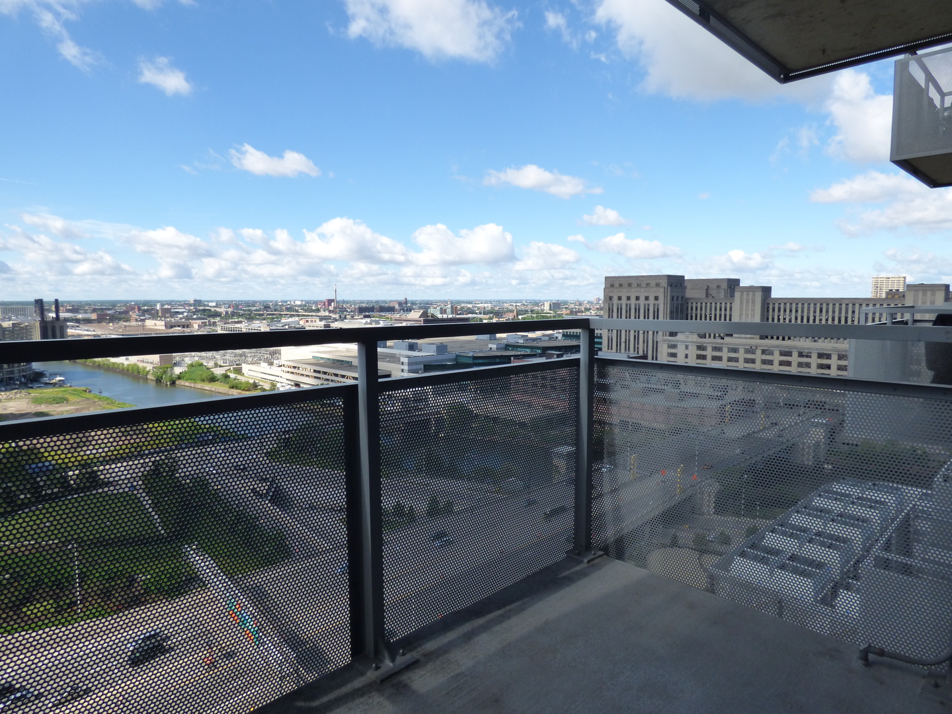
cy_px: 357
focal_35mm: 20
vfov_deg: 66.0
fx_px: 550
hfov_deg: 81.7
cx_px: 476
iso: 160
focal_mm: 3.58
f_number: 2.8
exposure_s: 1/1300
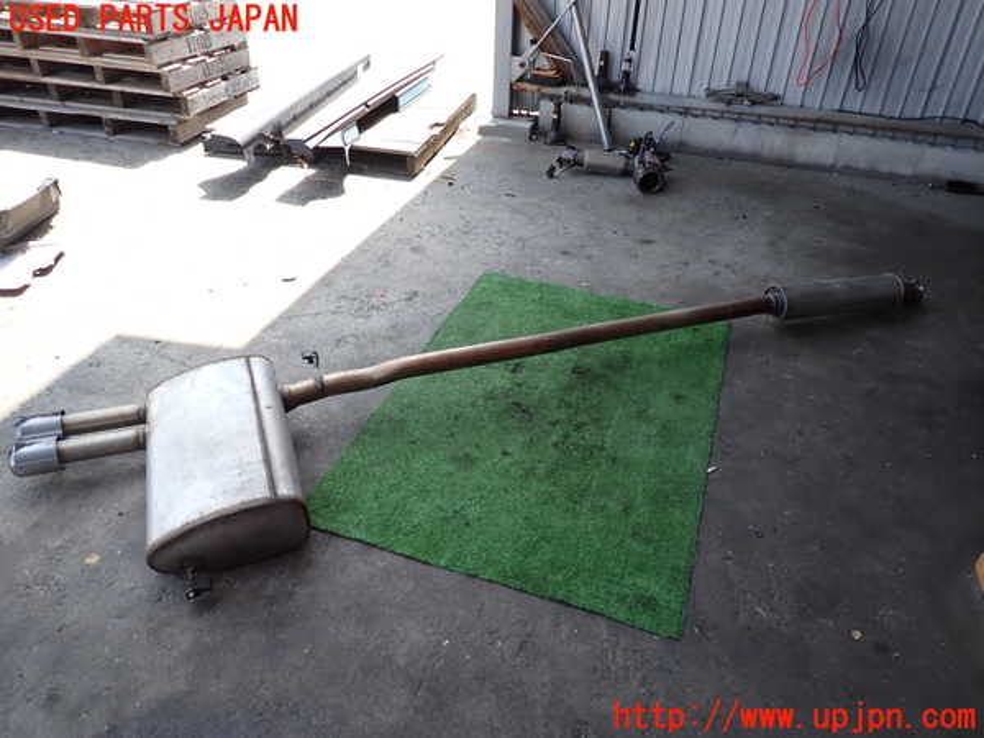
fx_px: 711
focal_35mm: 25
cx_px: 492
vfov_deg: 54.9
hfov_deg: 69.4
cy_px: 369
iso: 100
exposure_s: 1/400
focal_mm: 4.5
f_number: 2
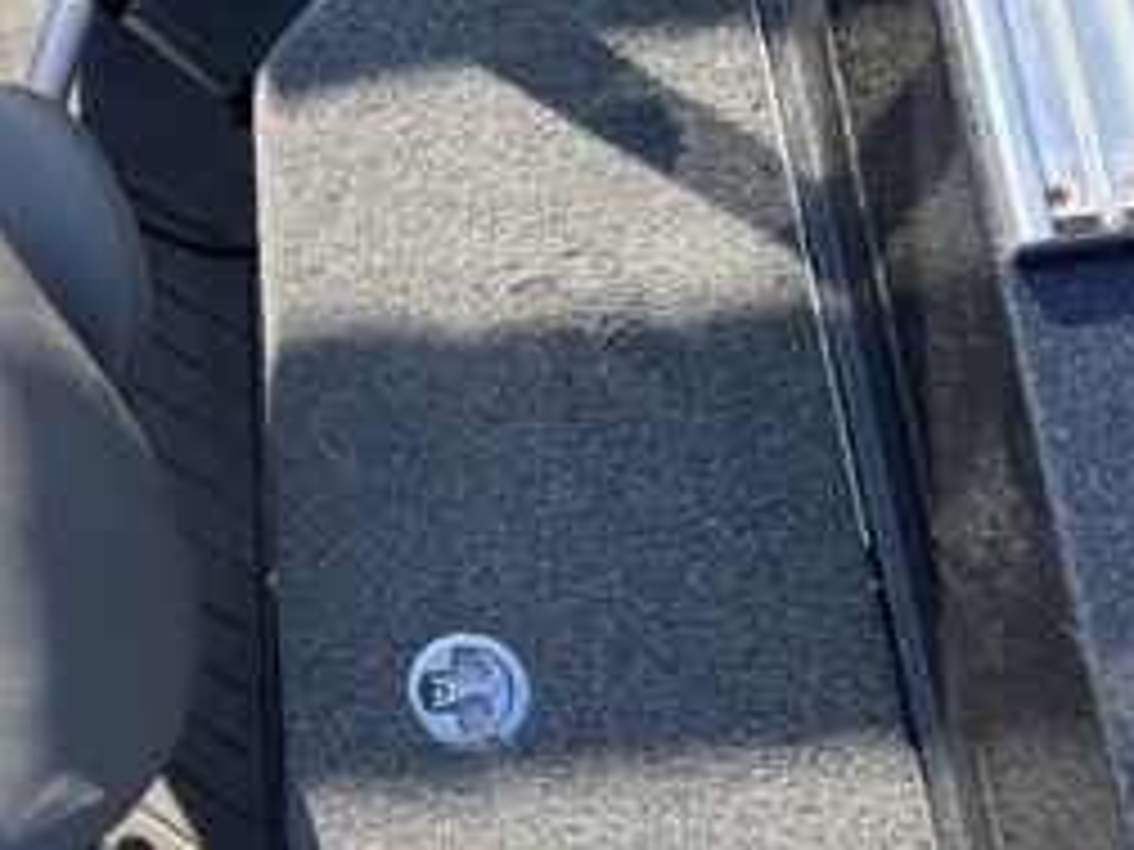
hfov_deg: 32.6
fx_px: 1802
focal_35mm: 55
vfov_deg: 26.6
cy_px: 459
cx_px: 43
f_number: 1.6
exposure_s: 1/634
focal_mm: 5.96
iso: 50
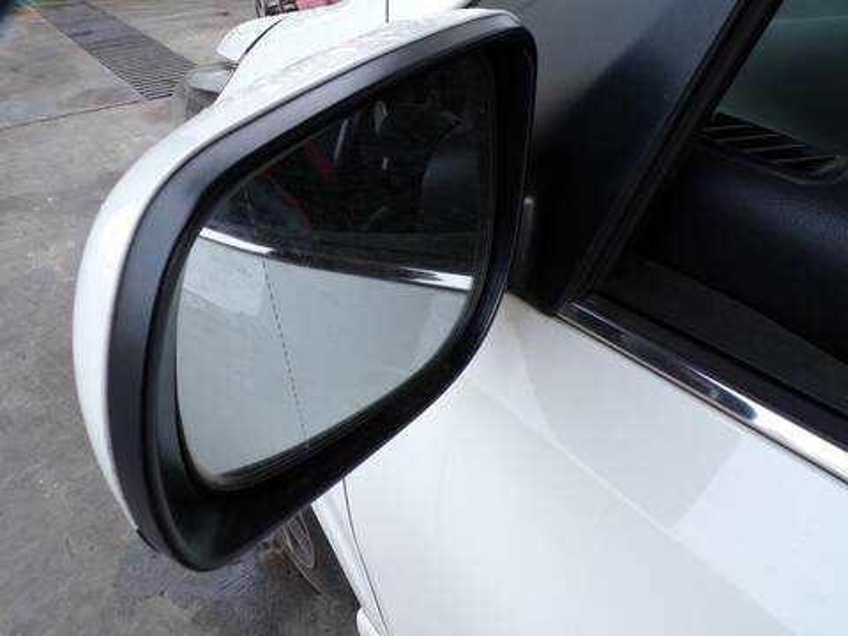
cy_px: 318
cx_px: 424
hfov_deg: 71.6
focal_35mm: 24
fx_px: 588
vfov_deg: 56.8
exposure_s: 1/125
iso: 100
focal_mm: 4.3
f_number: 4.4
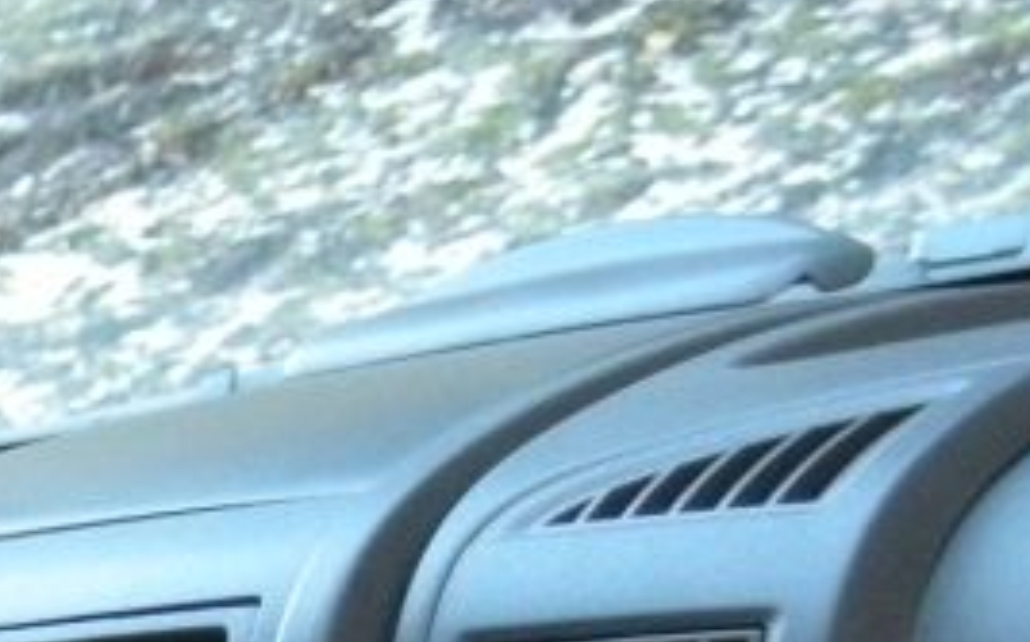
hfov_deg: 10.4
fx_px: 5441
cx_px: -623
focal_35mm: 194
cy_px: 1257
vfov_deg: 6.6
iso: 400
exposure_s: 1/33
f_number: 3.2
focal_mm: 7.9
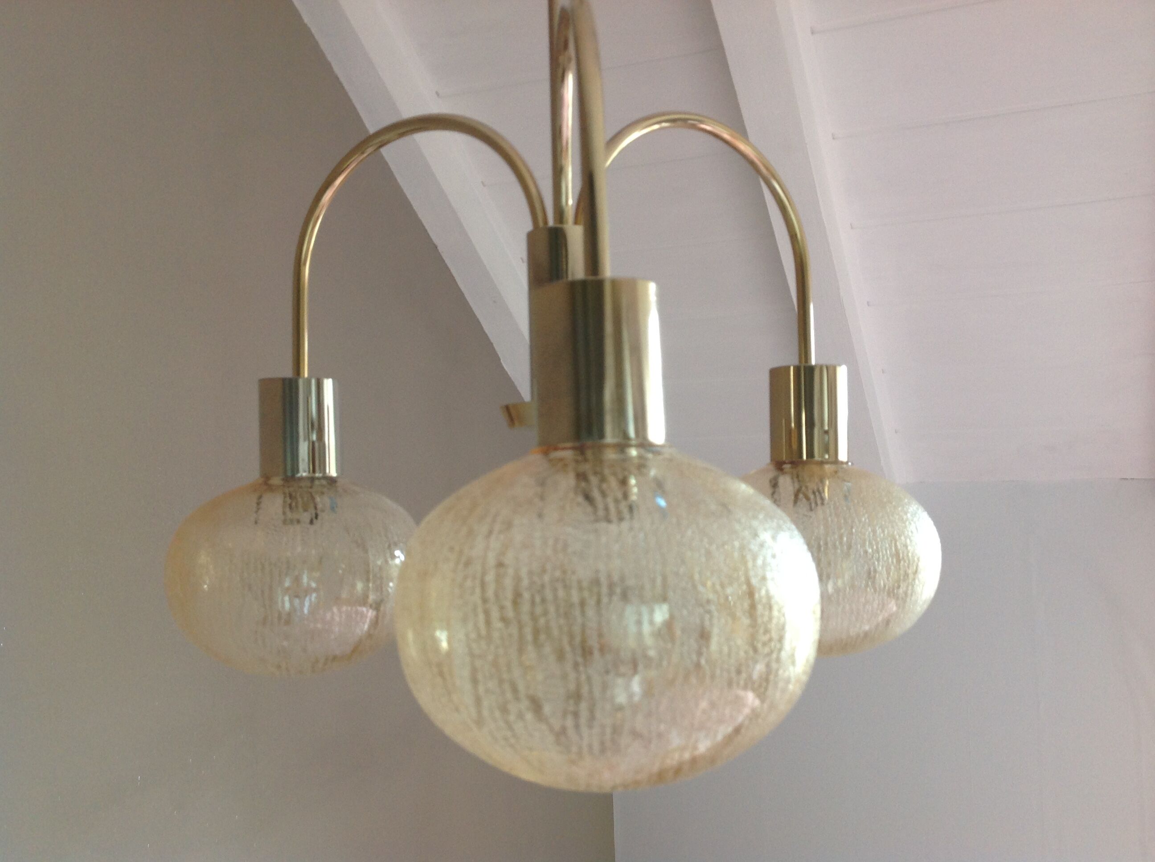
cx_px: 578
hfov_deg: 52.7
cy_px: 431
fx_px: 1166
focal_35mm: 35
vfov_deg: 40.6
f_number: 2.4
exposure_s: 1/15
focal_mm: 4.28
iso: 64
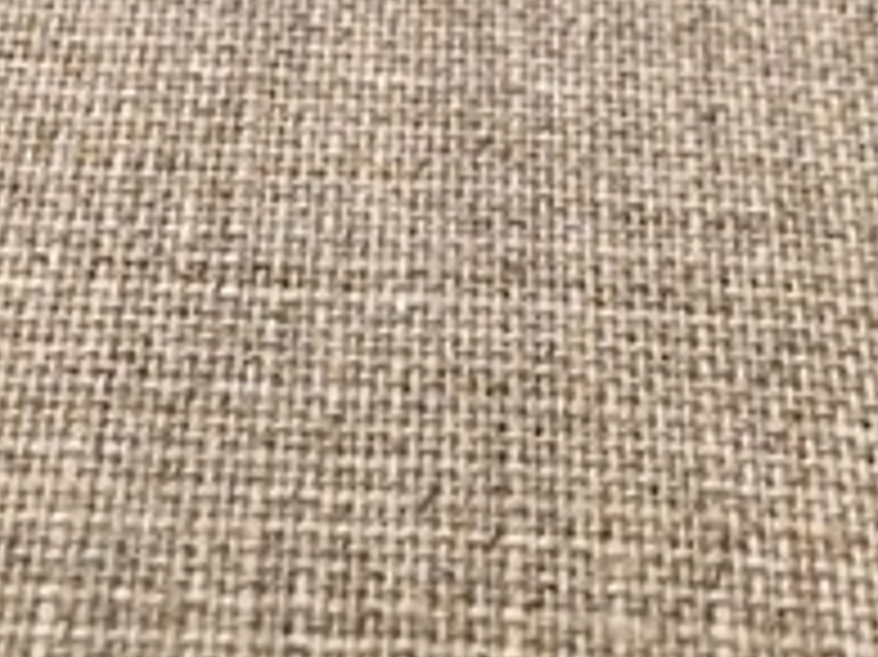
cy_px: 9
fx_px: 2079
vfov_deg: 17.6
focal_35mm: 82
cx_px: 410
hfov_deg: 23.8
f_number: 2.2
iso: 40
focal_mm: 4.15
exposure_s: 1/30
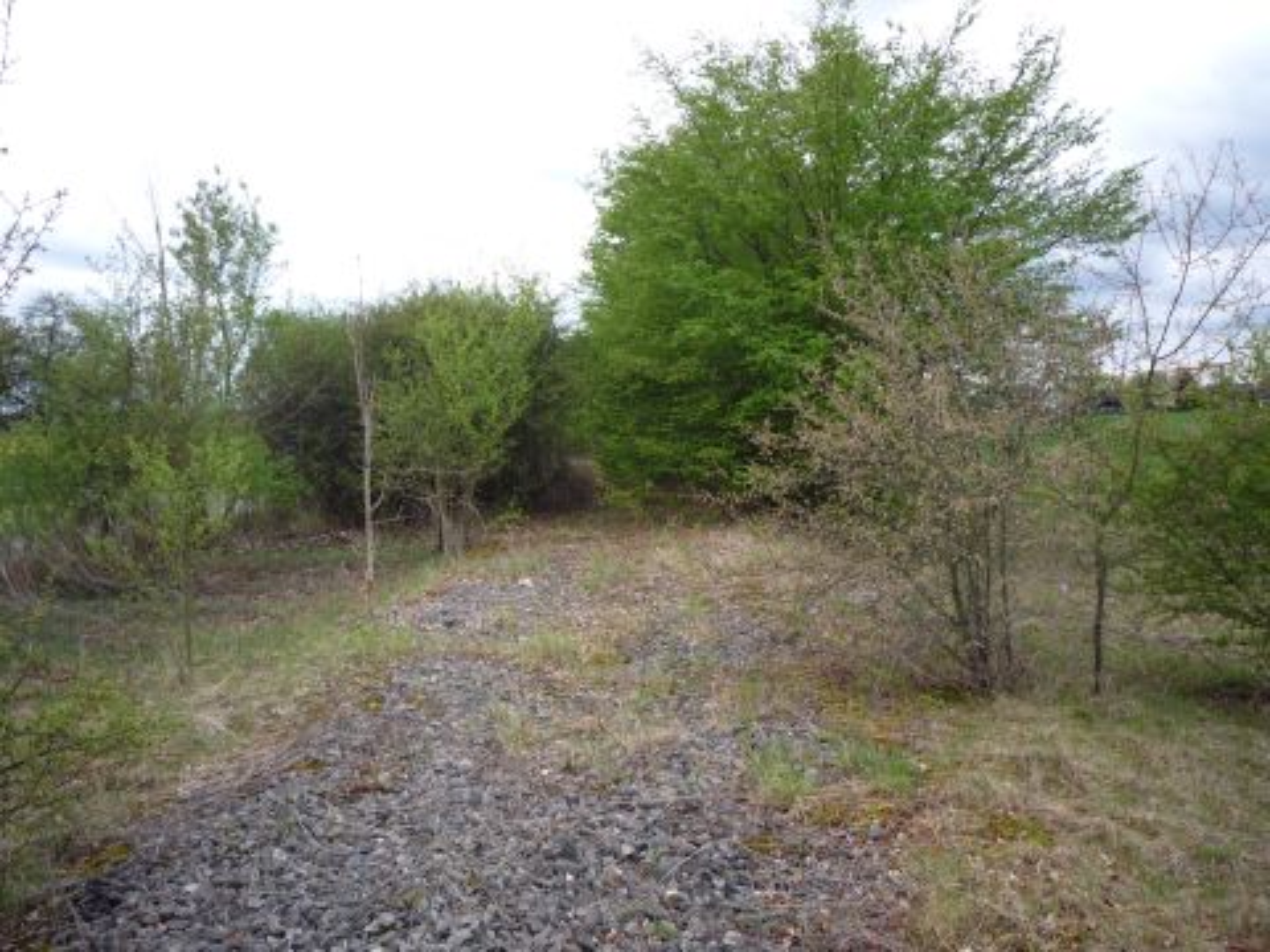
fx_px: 1174
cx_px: 635
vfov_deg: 44.2
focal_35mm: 32
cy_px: 476
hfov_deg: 56.8
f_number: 4
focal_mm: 5.2
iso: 100
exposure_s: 1/320
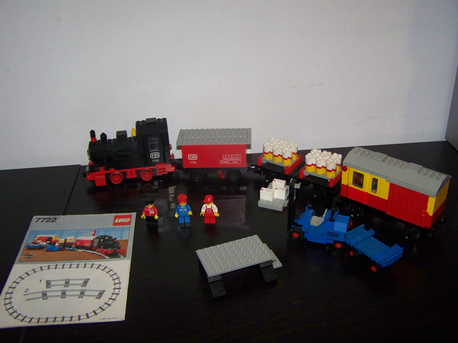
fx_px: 503
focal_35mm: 38
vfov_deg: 37.7
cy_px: 172
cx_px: 229
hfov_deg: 49.0
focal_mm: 6.3
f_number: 2.8
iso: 200
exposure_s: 1/30
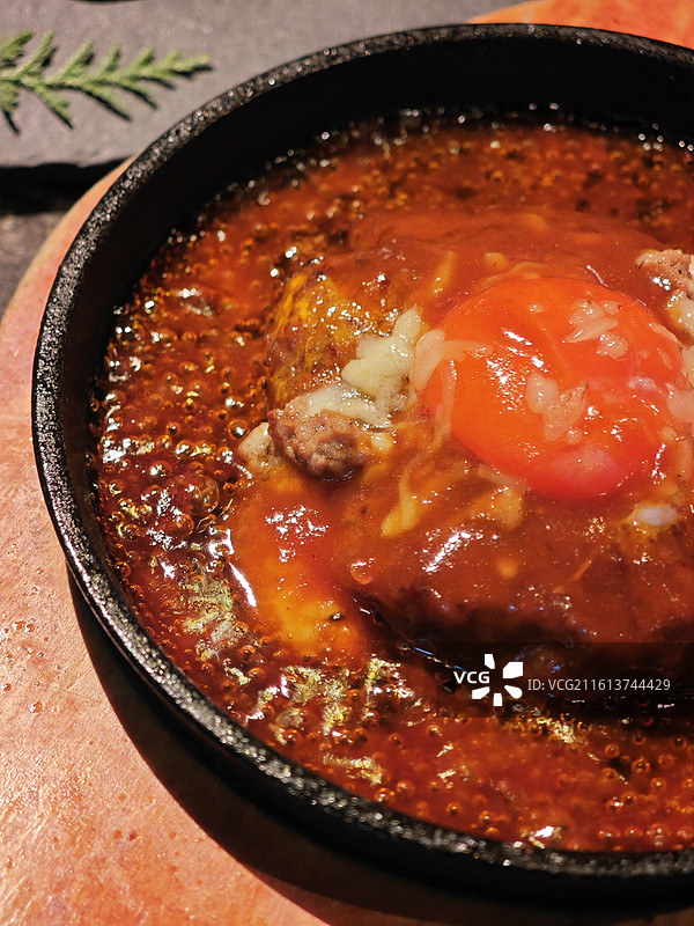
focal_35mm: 75
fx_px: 2005
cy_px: 463
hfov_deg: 19.6
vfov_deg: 26.0
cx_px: 347
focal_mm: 12.28
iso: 320
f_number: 1.8
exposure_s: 1/50
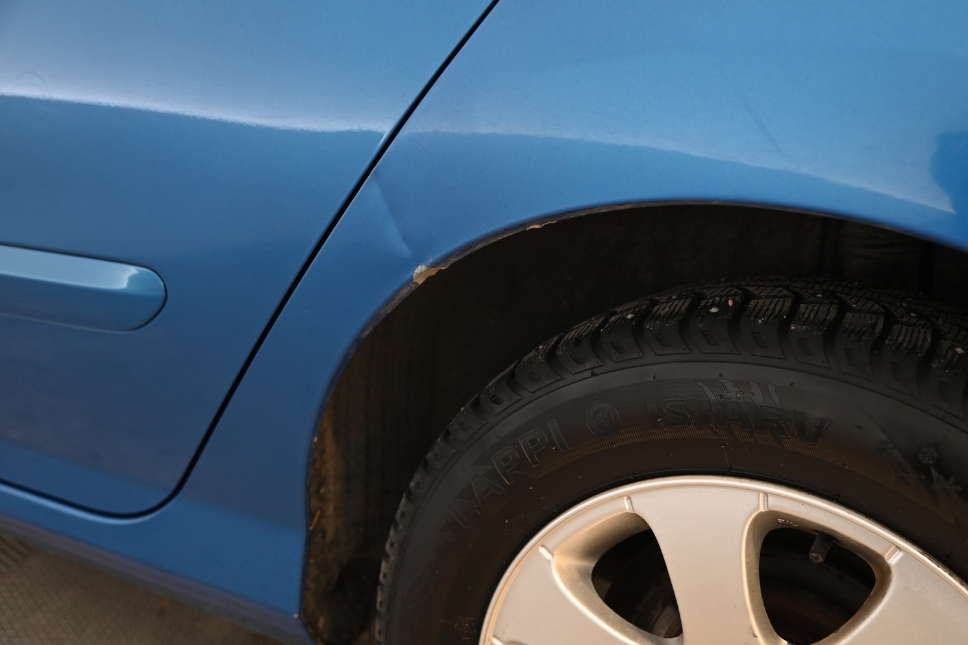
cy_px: 335
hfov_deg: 51.9
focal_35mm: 37
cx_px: 514
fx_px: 995
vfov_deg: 35.9
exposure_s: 1/40
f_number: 4
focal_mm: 34
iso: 2000
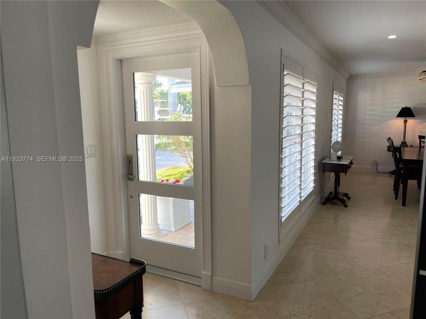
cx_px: 213
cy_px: 160
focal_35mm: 26
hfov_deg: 67.3
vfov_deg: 53.1
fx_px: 320
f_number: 1.6
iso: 80
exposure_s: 1/120
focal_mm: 5.1
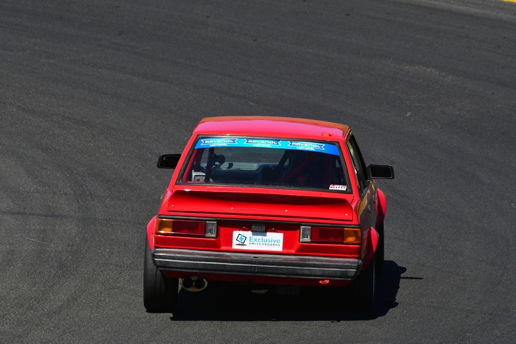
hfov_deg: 3.3
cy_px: 172
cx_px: 258
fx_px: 9028
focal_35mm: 630
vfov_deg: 2.2
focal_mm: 420
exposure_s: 1/640
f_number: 13
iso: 500
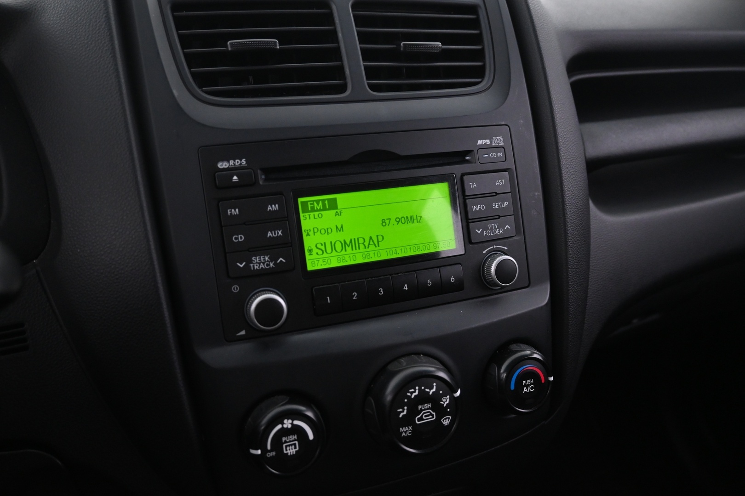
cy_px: 248
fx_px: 605
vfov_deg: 44.6
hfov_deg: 63.2
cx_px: 372
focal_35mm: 29
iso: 2000
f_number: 3.8
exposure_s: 1/30
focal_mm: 19.5
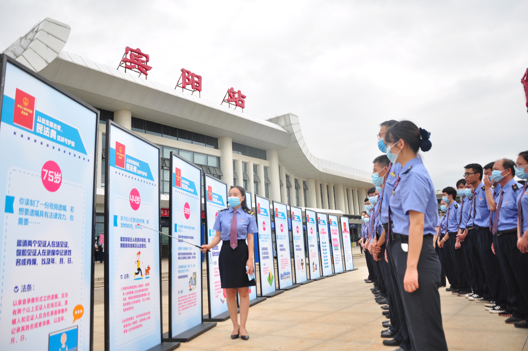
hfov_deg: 67.4
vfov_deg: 47.8
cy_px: 176
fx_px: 396
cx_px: 264
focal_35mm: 27
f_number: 3.5
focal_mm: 18
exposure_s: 1/800
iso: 200
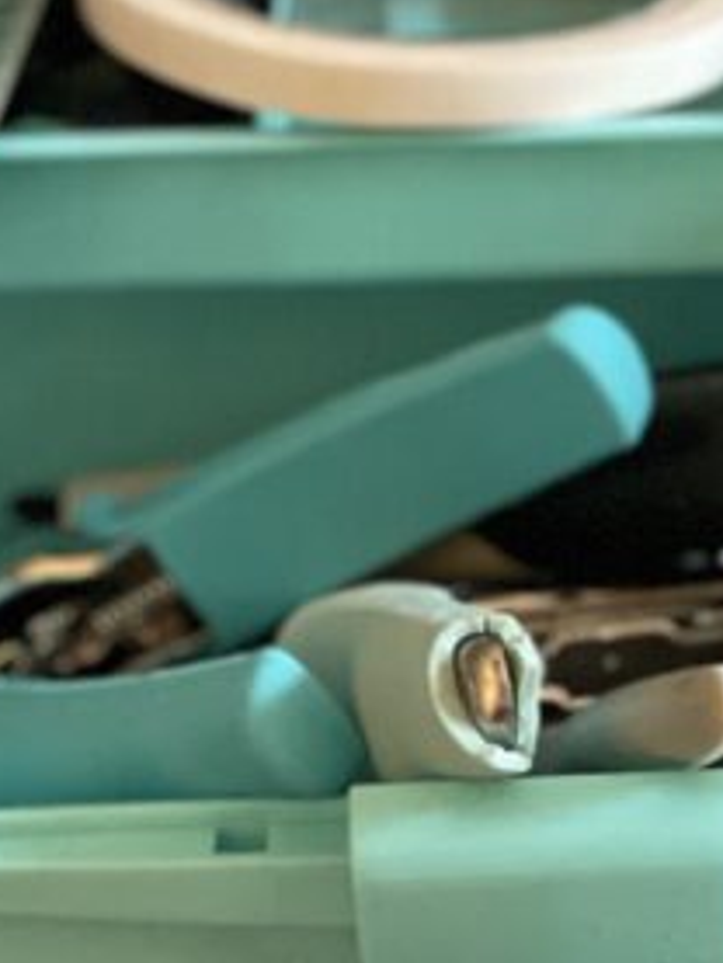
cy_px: 827
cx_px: 754
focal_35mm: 192
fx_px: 5343
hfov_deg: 7.7
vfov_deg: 10.3
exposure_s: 1/40
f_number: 2
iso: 400
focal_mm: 6
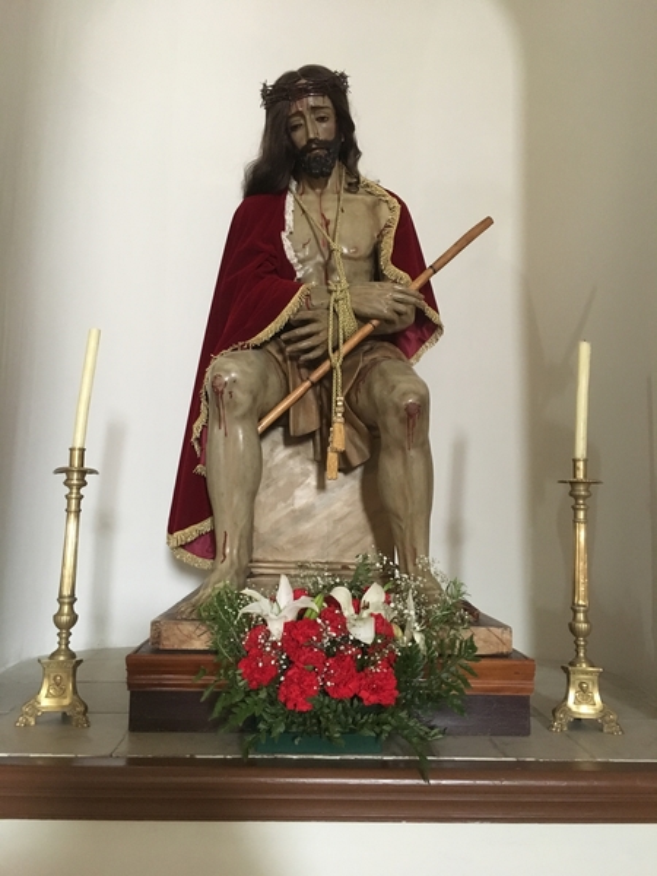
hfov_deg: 48.2
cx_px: 328
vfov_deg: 61.7
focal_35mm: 29
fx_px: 734
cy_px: 438
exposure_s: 1/17
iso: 250
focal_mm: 4.15
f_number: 2.2
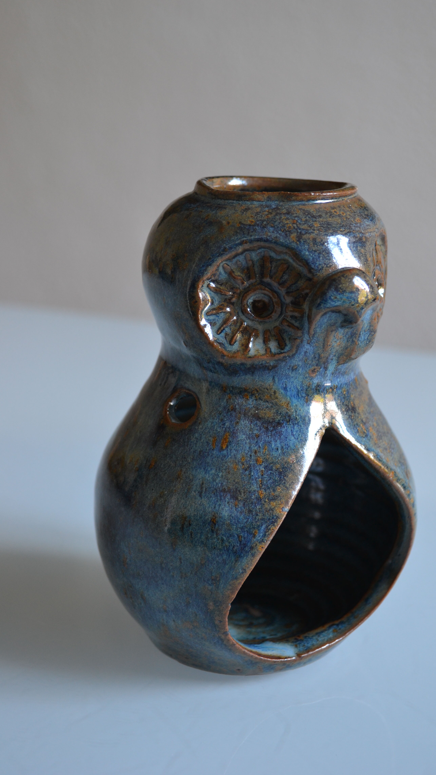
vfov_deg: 37.5
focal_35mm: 56
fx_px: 1141
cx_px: 255
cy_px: 385
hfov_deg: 21.6
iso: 400
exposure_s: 1/15
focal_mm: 35
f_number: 5
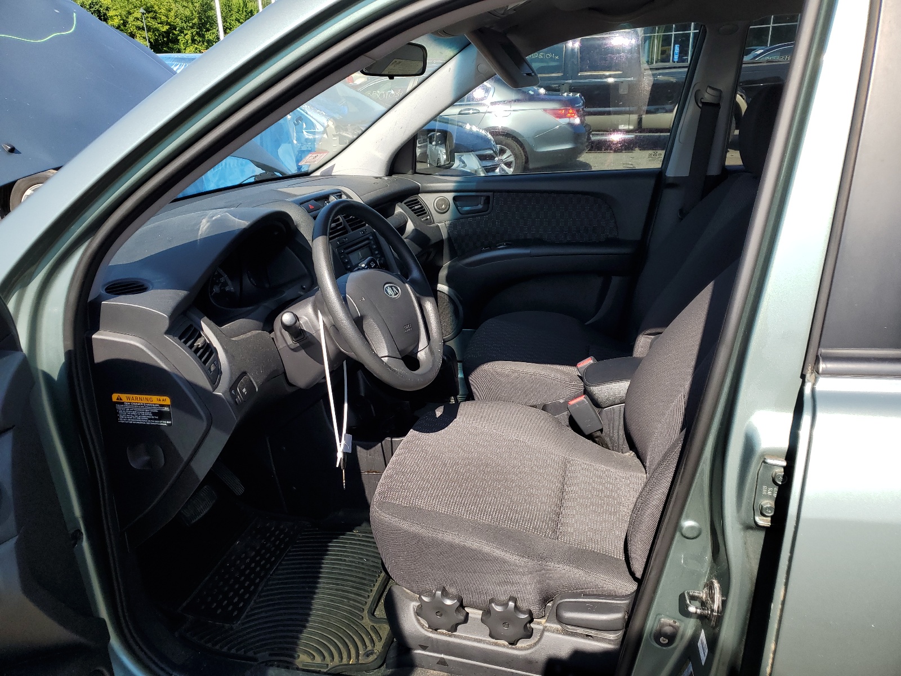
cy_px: 338
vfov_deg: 53.1
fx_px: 677
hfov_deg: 67.3
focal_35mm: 26
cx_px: 450
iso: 50
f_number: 1.5
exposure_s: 1/1429
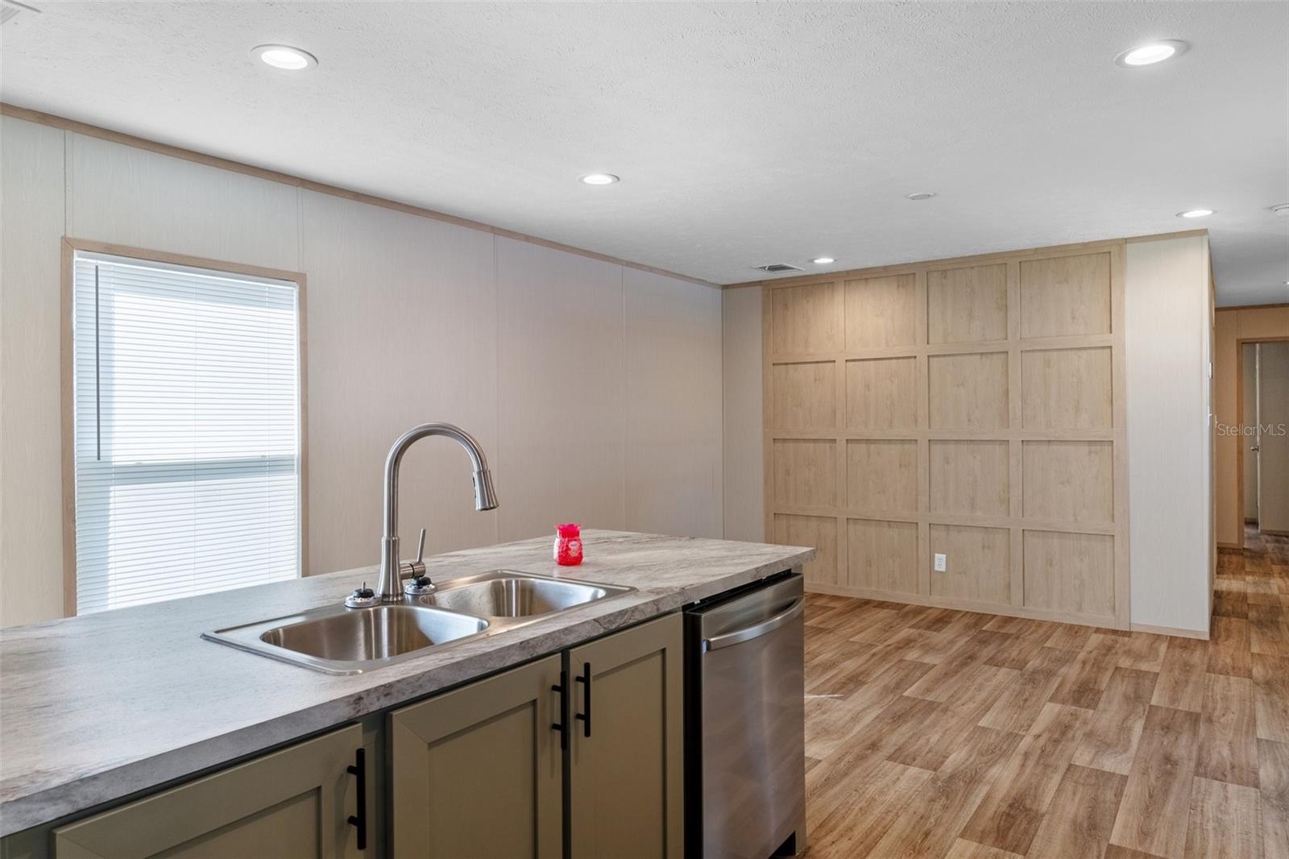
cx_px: 644
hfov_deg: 77.3
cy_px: 430
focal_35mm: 22
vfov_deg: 56.1
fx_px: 805
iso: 320
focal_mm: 15
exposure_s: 1/200
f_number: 8
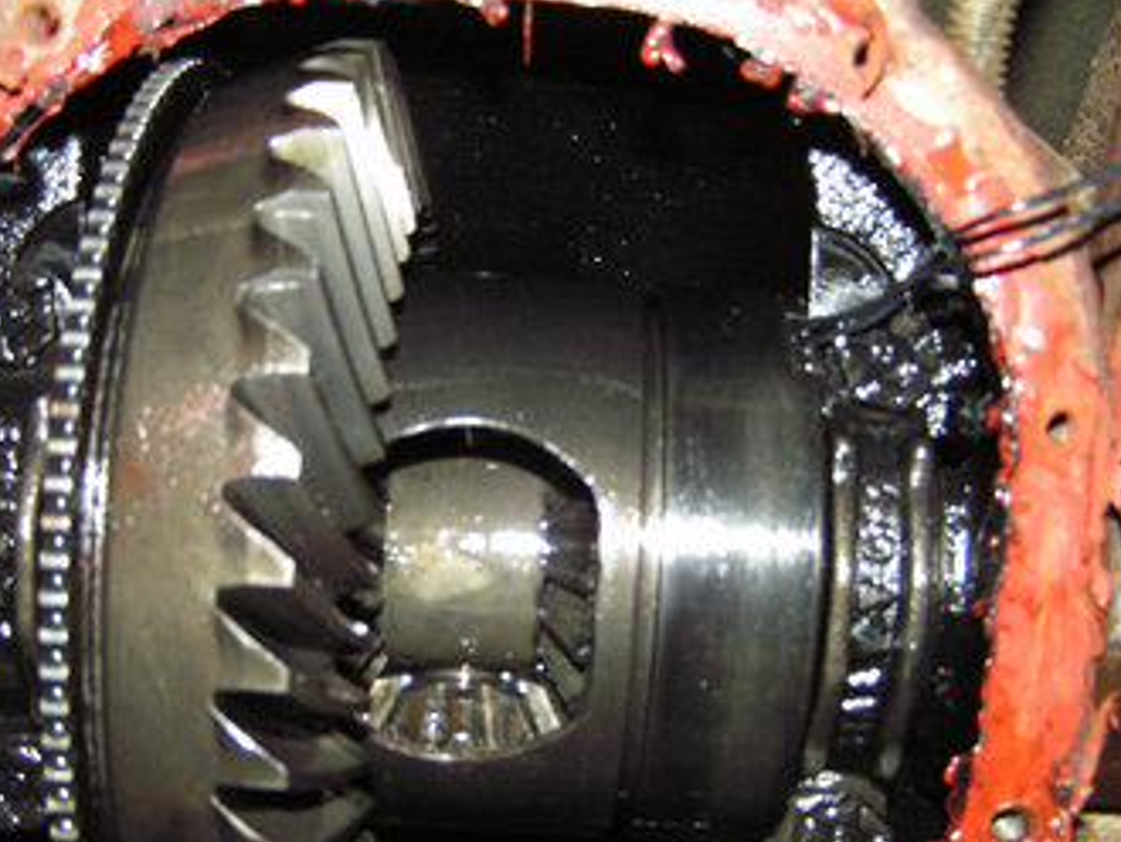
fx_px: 1491
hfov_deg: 41.1
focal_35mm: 46
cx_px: 482
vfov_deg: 31.5
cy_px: 482
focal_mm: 6.3
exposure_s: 1/40
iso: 200
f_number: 2.8
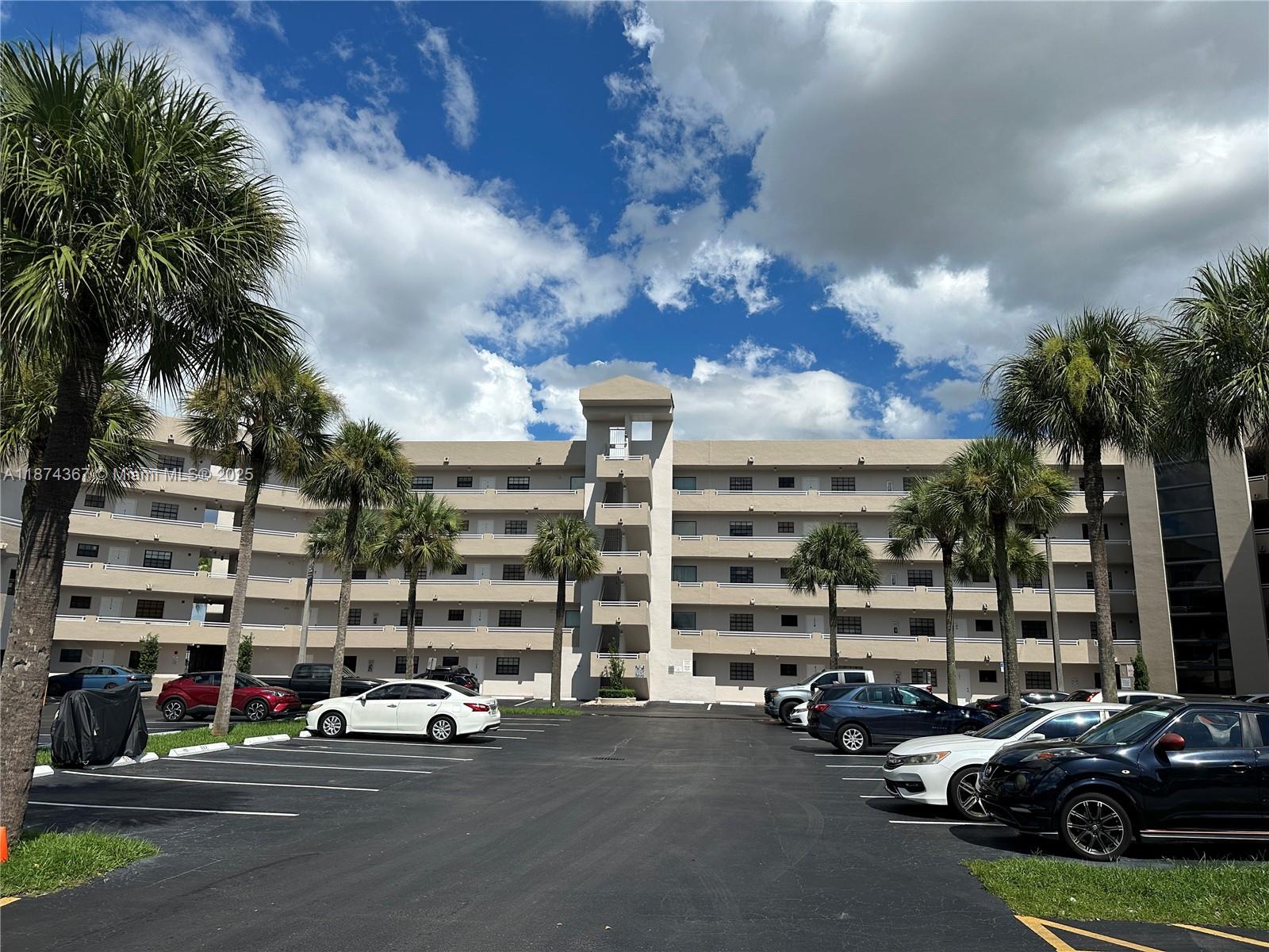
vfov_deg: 56.8
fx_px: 880
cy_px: 476
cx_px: 634
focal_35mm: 24
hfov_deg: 71.6
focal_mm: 6.86
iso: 80
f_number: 1.78
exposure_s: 1/8929
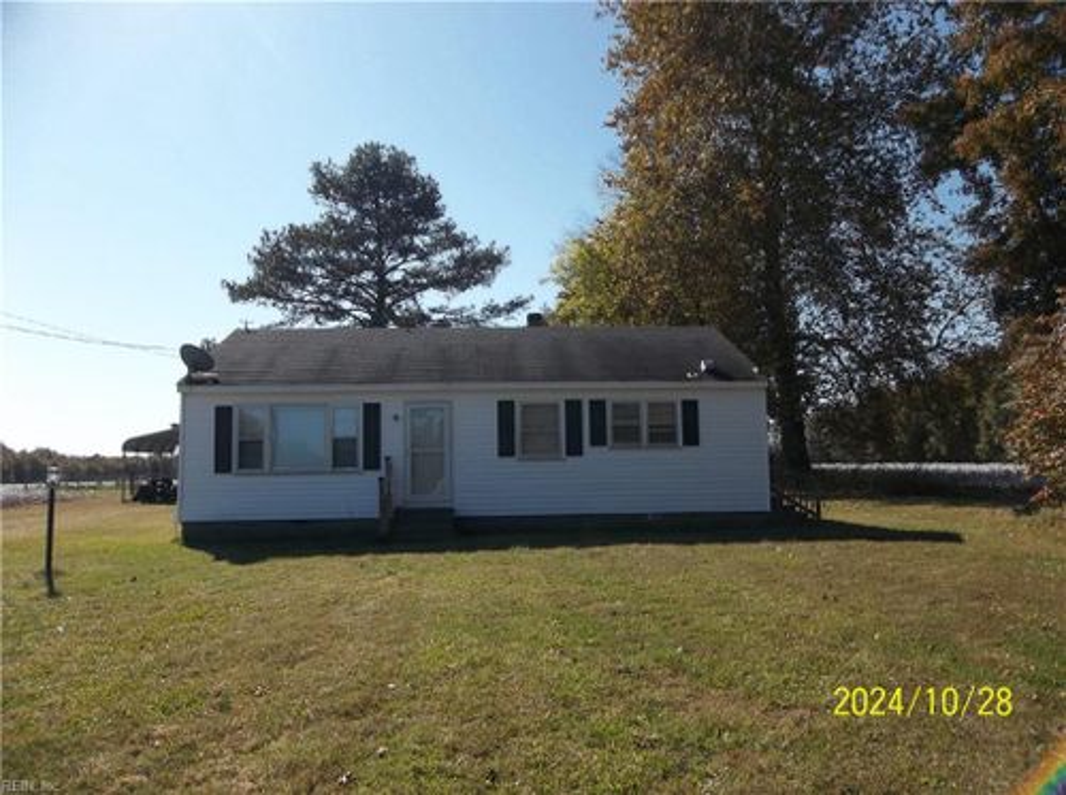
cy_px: 398
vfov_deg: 51.2
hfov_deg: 65.4
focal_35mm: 27
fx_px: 830
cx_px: 533
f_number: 8.9
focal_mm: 4.9
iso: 80
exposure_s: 1/200
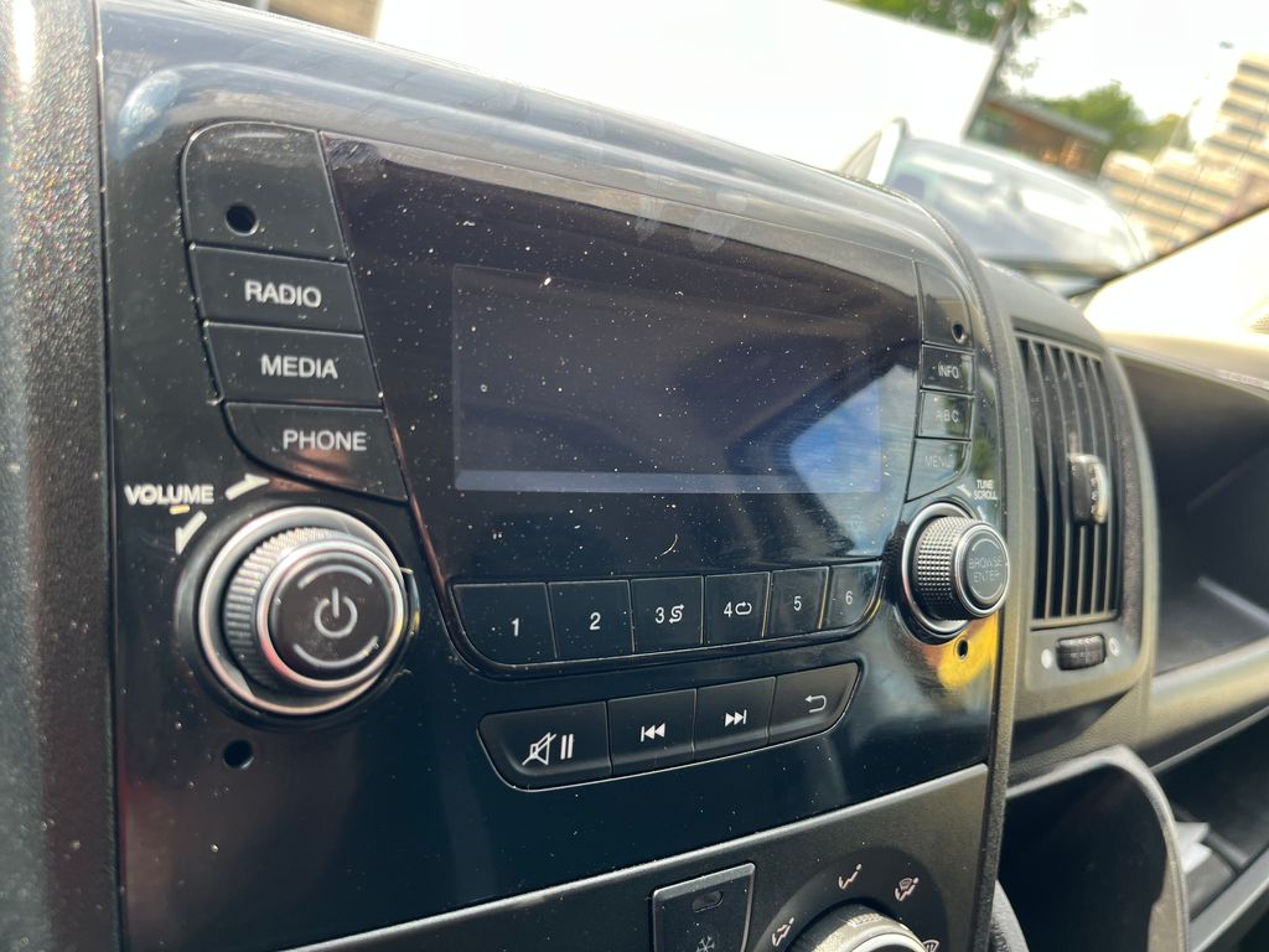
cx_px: 634
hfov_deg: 67.3
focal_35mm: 26
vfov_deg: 53.1
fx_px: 953
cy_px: 476
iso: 40
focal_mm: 5.1
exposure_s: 1/201
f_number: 1.6
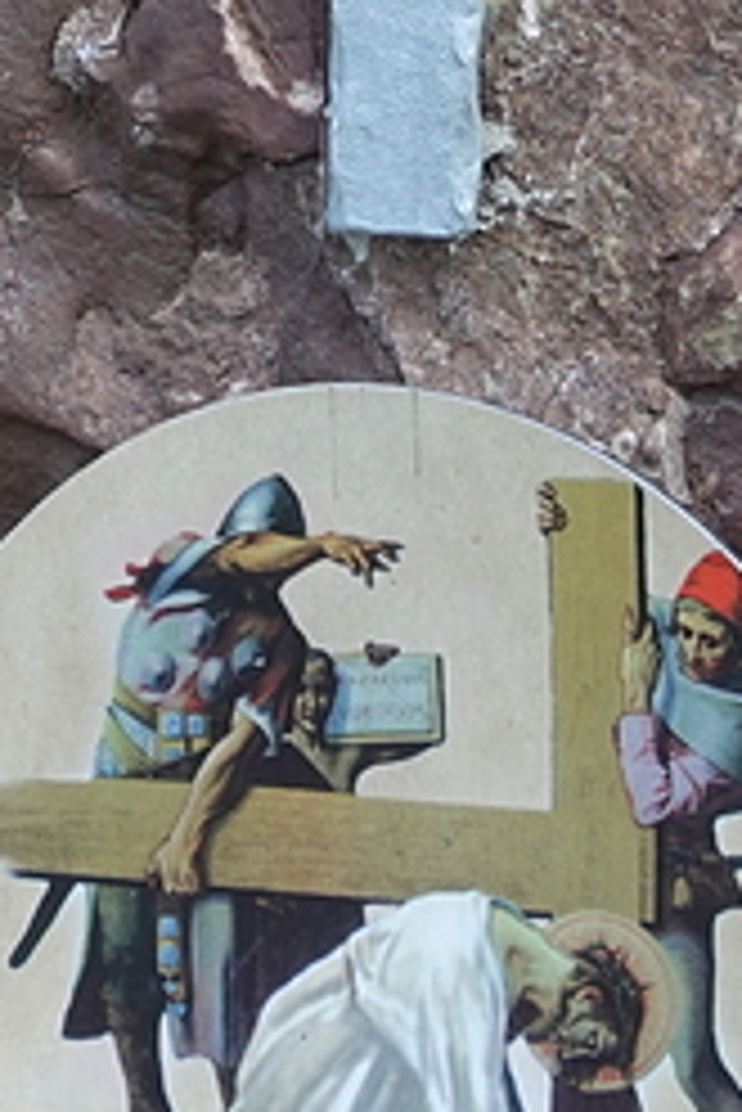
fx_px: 25006
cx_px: 533
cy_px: -54
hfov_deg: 1.7
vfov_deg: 2.5
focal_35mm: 810
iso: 160
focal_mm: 72
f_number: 4.5
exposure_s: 1/200
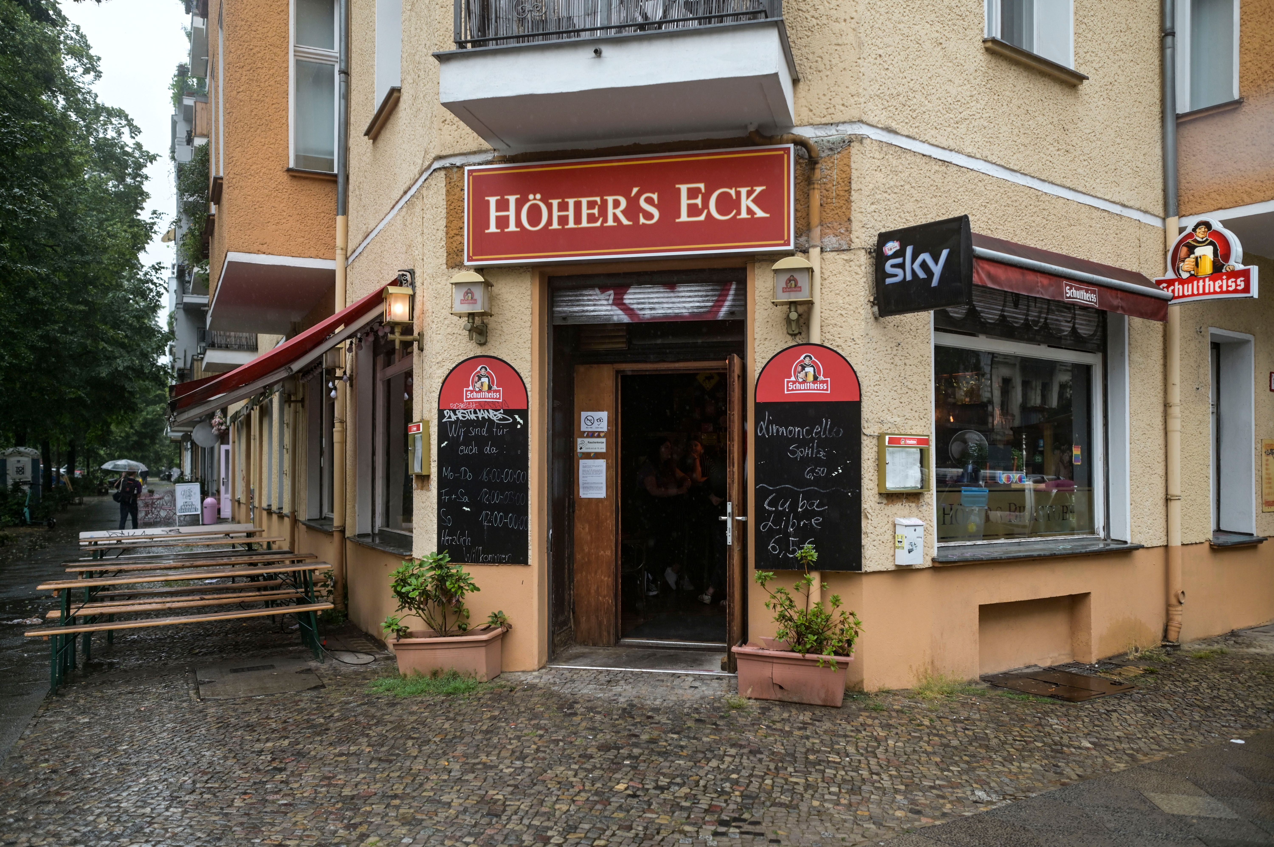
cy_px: 424
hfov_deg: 60.3
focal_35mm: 31
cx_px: 637
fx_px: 1096
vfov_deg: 42.3
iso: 400
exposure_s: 1/640
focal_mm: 31
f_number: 2.8
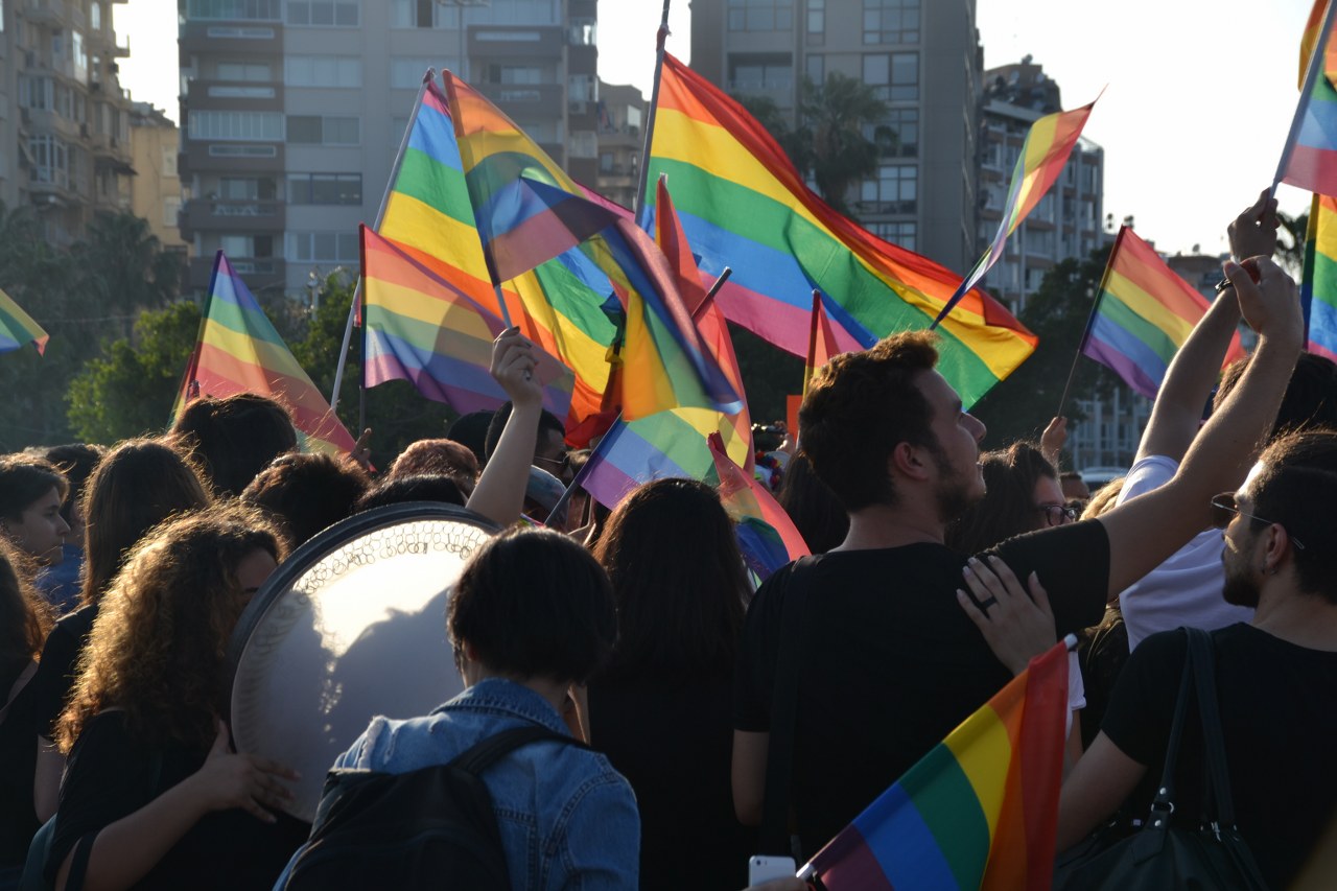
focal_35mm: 82
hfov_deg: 24.6
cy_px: 446
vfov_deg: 16.5
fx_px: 3063
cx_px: 668
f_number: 9
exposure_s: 1/320
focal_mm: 55
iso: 100
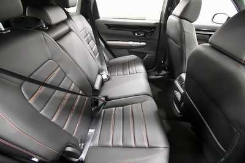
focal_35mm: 15
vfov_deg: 77.4
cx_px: 122
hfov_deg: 100.4
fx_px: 102
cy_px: 82
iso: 6400
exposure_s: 1/60
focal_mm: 10
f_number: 4.5
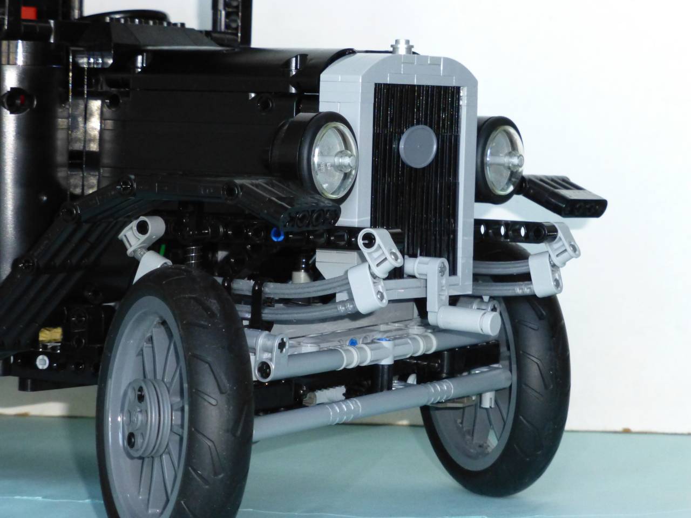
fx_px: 2575
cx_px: 346
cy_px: 259
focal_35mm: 129
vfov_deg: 11.5
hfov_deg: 15.3
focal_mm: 23.1
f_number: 5.4
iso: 800
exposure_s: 1/60
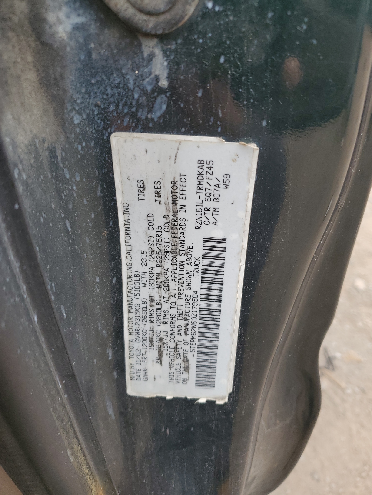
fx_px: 373
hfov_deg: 53.1
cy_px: 248
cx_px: 186
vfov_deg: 67.3
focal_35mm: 26
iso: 50
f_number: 1.5
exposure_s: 1/227
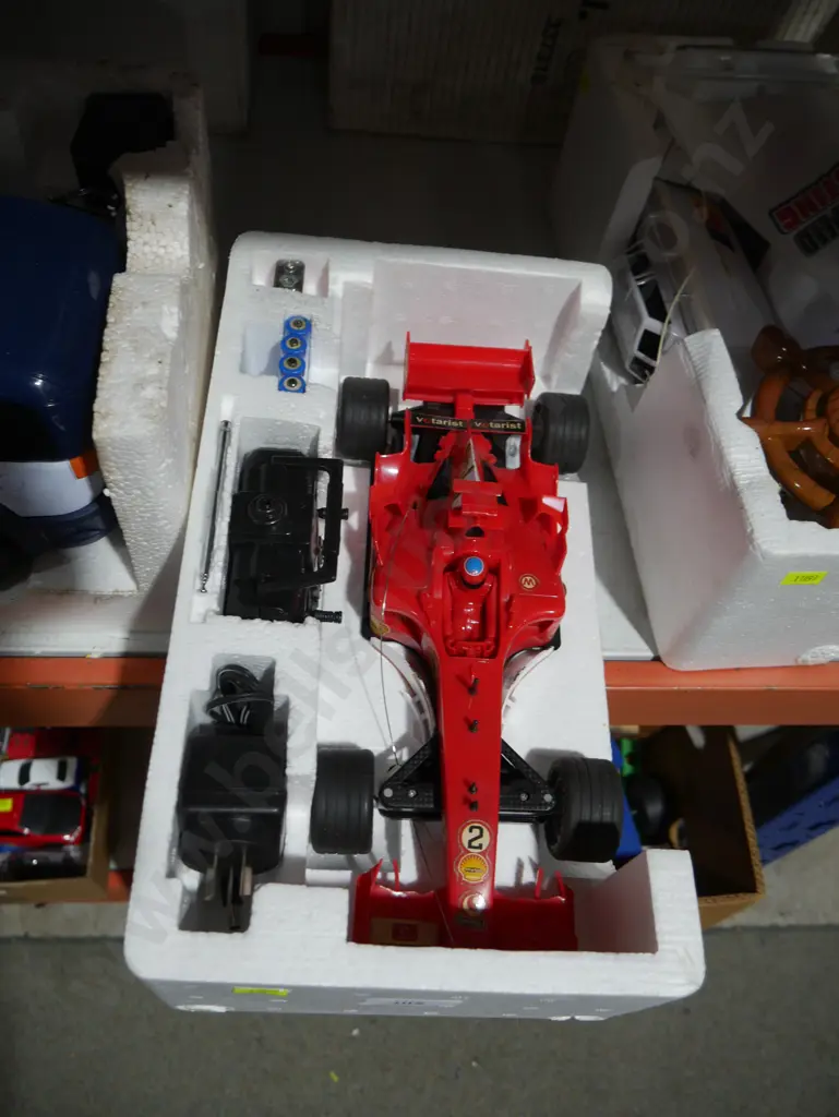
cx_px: 420
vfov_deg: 63.4
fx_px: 904
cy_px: 558
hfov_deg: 49.8
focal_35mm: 28
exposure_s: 1/80
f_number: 3.5
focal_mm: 14
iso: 200
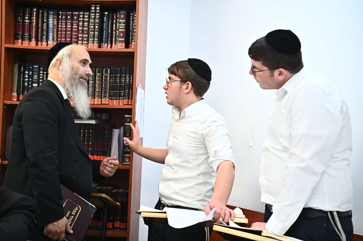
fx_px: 504
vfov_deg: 27.0
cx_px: 182
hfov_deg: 39.6
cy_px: 120
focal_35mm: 50
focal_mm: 50
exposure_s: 1/160
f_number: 3.5
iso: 1000
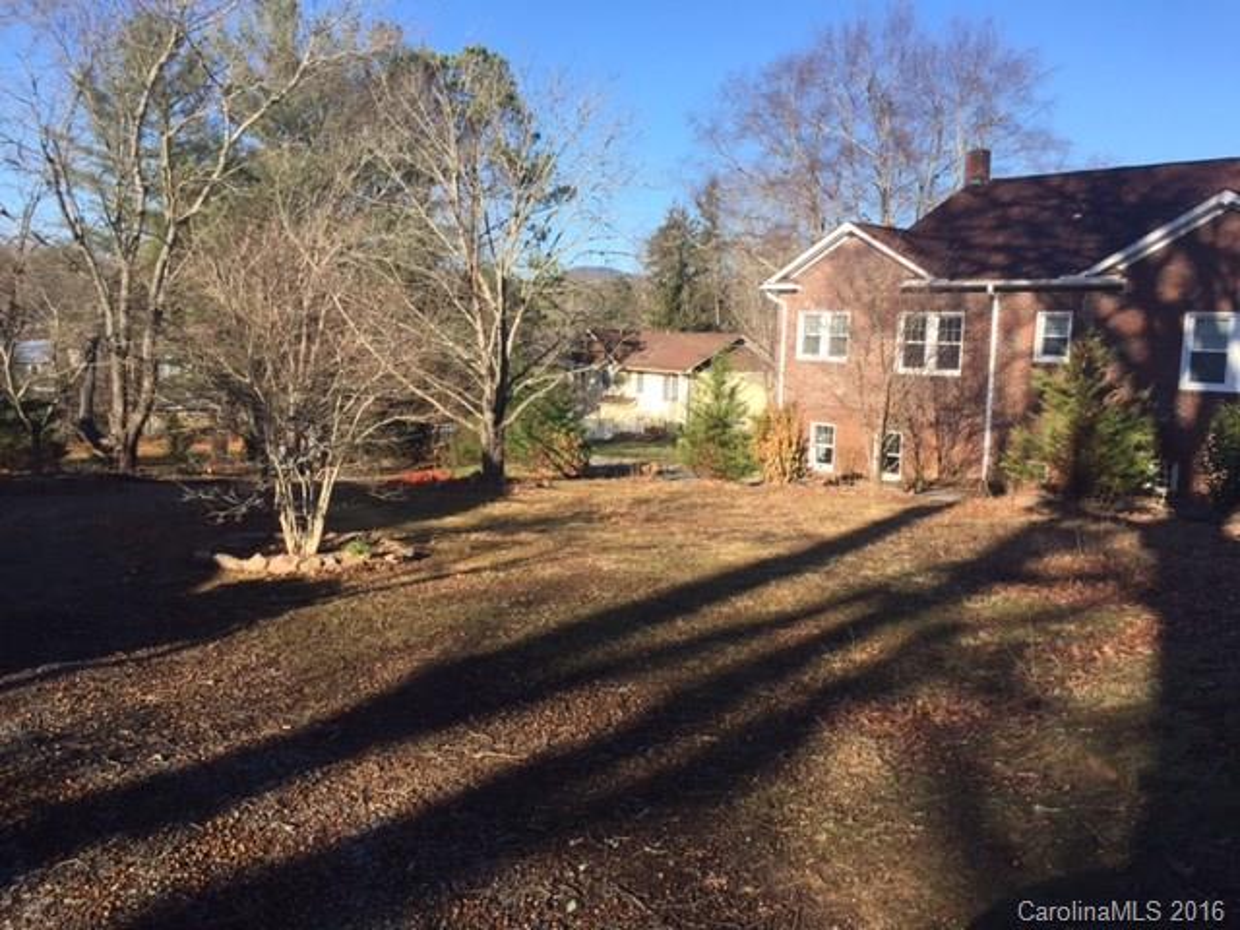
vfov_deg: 48.2
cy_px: 465
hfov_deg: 61.7
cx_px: 620
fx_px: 1039
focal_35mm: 29
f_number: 2.2
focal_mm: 4.15
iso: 32
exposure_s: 1/1068
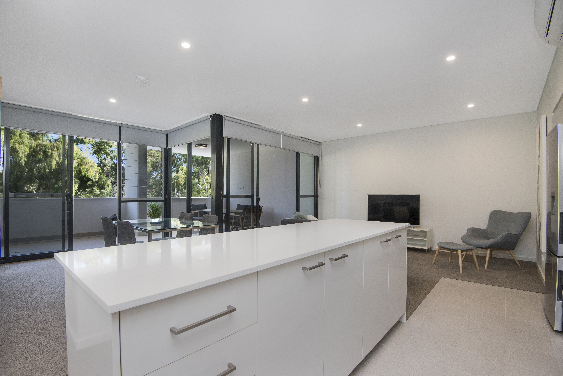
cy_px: 188
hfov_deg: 96.7
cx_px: 282
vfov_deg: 73.8
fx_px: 250
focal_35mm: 16
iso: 640
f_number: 8
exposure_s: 1/40
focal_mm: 16
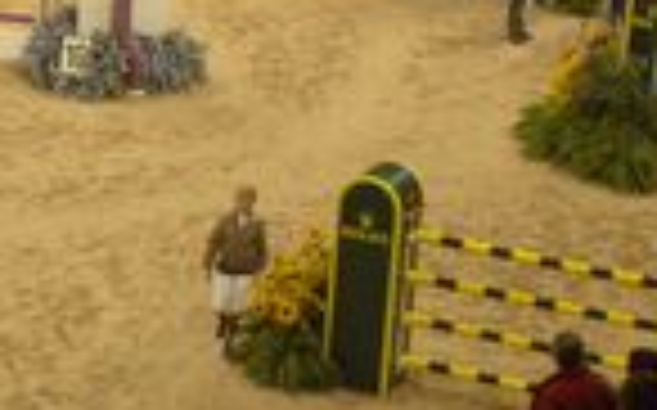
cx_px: -256
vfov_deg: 7.0
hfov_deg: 10.8
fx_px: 3364
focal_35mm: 188
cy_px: 115
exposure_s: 1/125
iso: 640
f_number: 4.5
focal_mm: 28
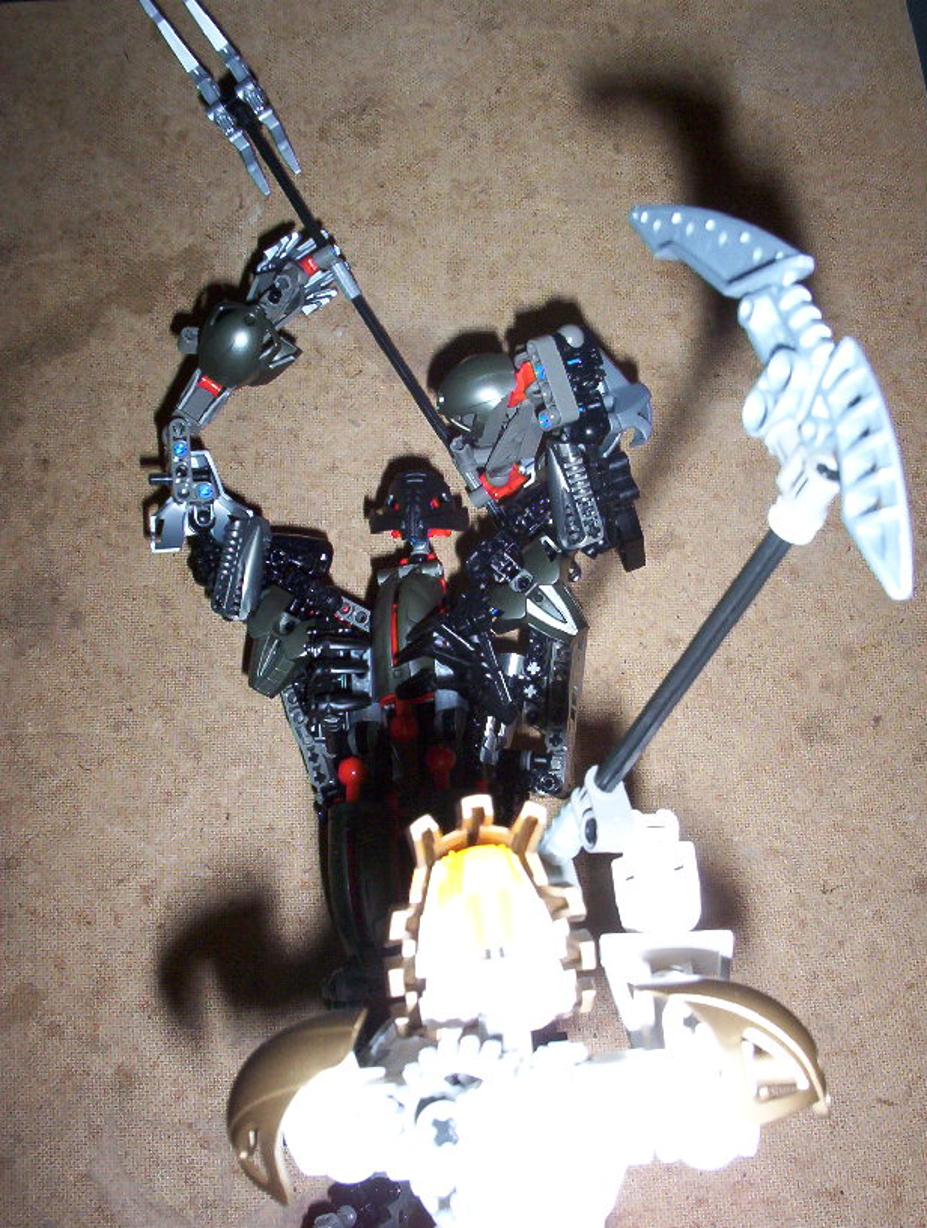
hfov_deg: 37.0
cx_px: 464
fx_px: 1387
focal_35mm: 39
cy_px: 614
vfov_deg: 47.8
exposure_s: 1/30
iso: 140
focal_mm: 6
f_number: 4.5
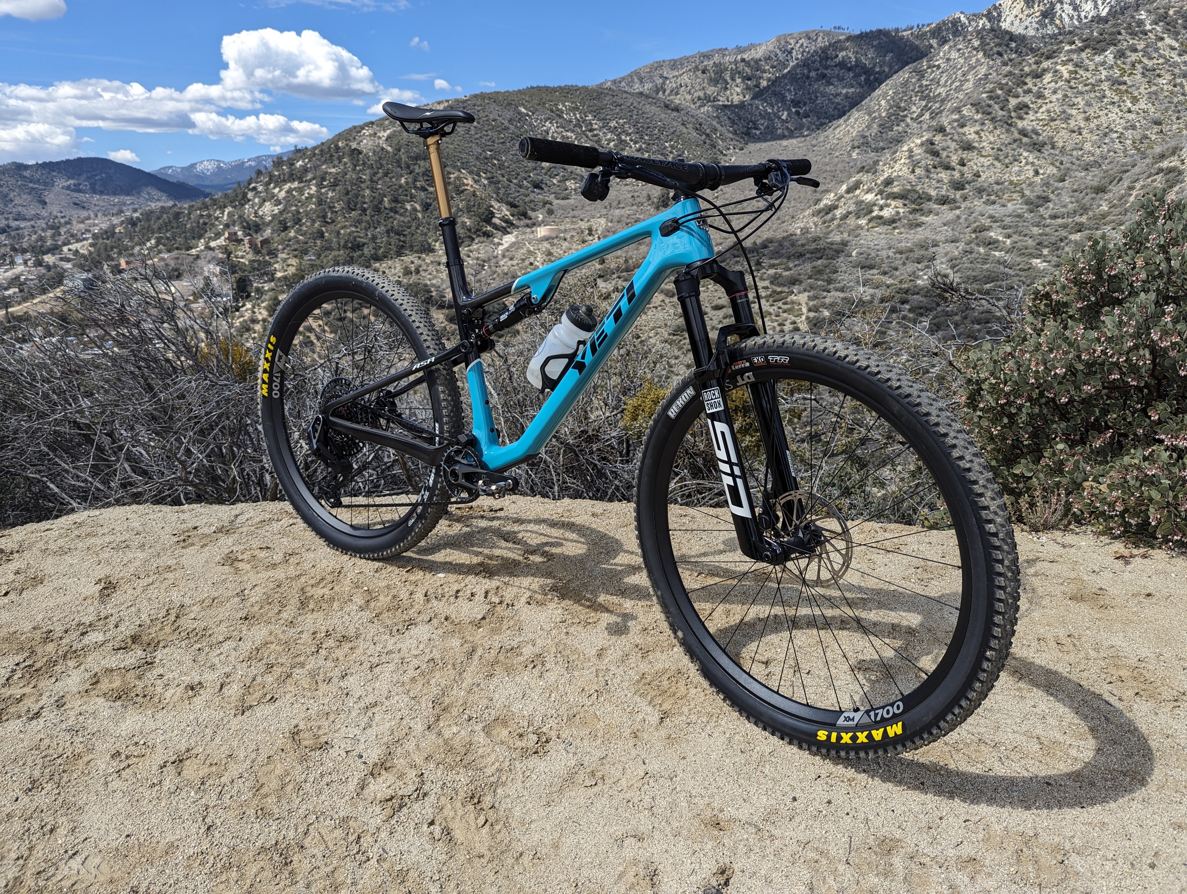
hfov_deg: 71.5
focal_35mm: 24
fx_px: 824
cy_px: 447
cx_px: 594
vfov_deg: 56.9
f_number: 1.85
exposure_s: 1/1770
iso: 41
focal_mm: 6.81
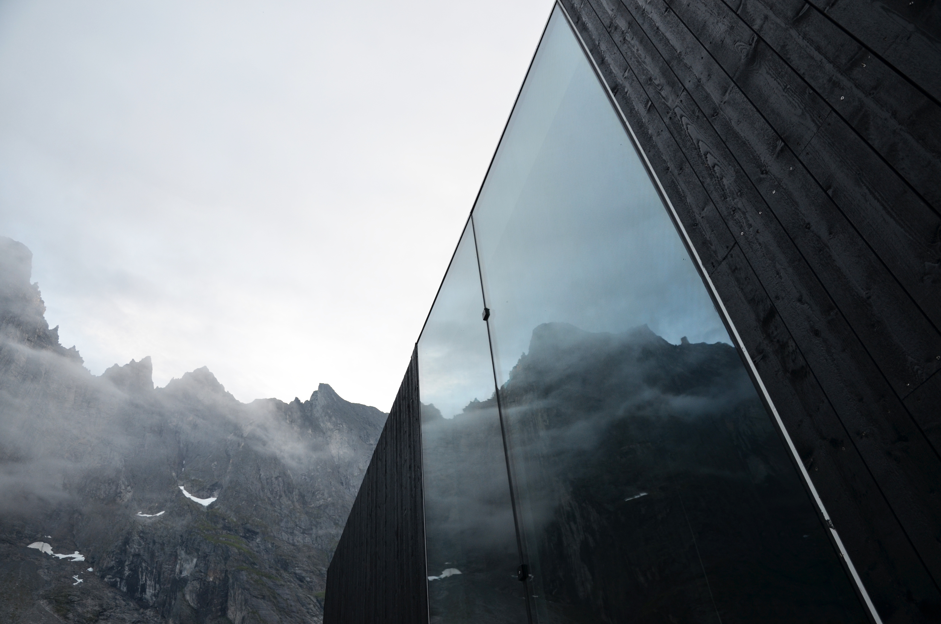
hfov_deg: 73.9
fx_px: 626
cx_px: 470
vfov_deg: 52.9
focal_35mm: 24
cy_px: 312
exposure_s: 1/125
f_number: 5.6
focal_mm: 16
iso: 280
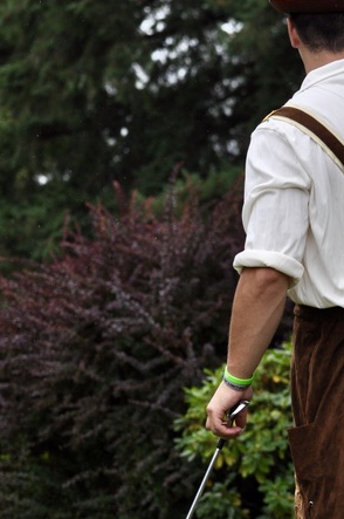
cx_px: 330
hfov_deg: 4.5
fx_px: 4342
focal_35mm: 302
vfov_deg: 6.8
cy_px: 426
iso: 400
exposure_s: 1/1250
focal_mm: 82
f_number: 5
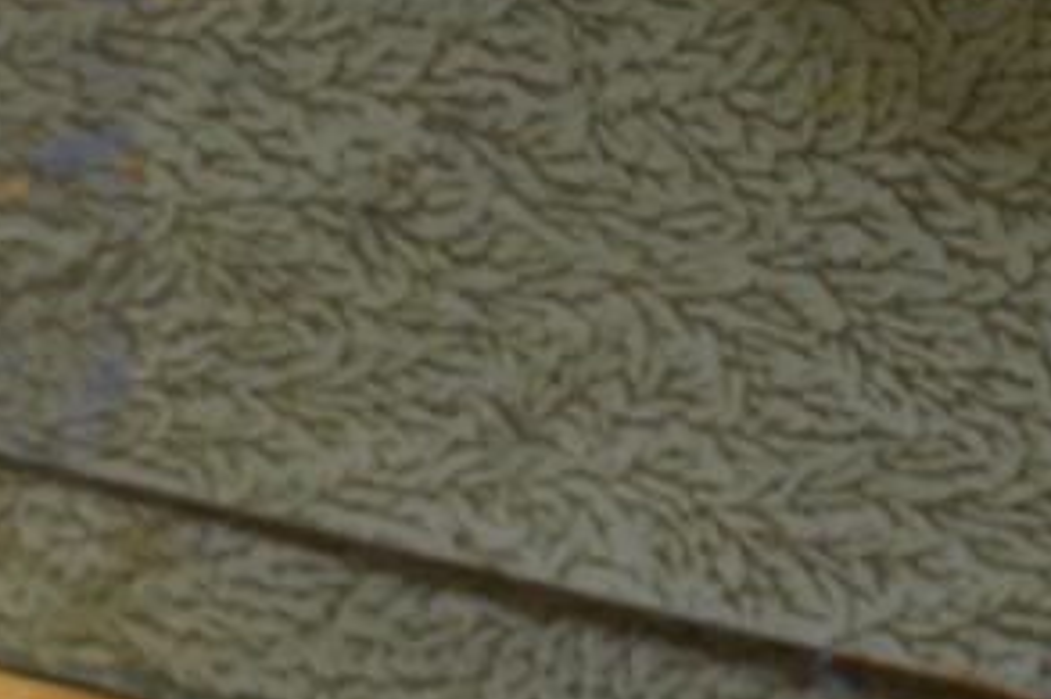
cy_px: 1183
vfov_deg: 7.7
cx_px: -421
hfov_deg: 11.5
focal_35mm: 173
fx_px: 5048
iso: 2500
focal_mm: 30
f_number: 10
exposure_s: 1/160
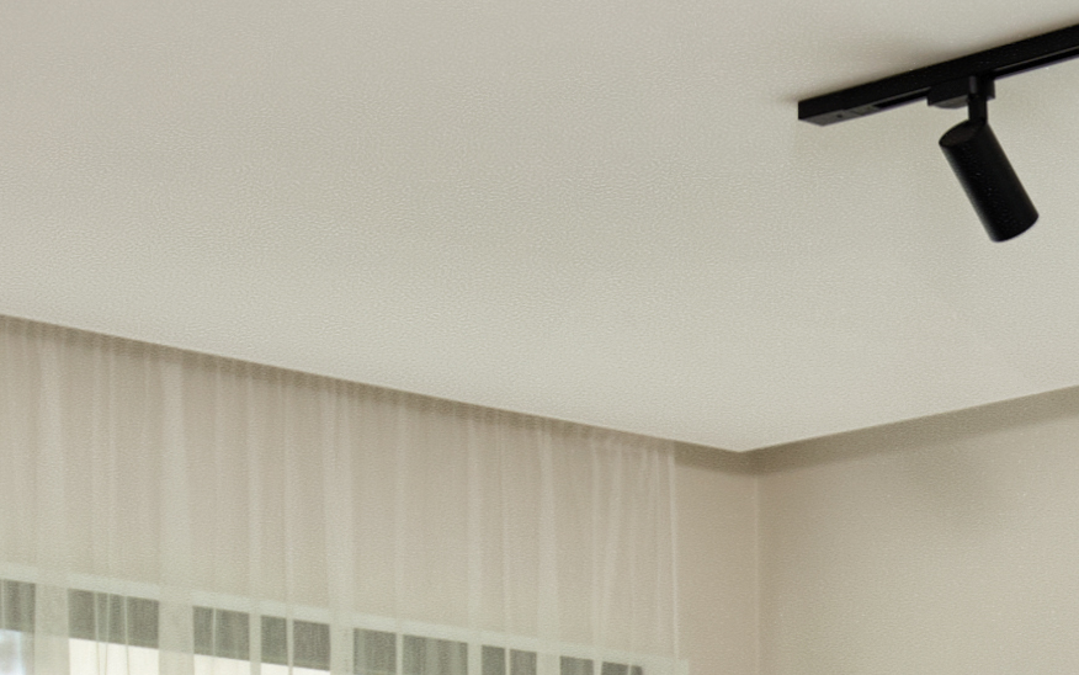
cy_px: 1372
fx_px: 4118
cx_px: 1651
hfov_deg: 13.9
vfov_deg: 8.8
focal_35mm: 140
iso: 100
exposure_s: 1/13
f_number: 8
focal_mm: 20
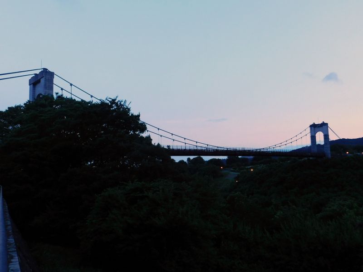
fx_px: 315
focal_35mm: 30
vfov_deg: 46.8
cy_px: 136
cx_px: 182
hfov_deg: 60.0
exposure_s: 1/30
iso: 280
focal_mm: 5.3
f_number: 3.2
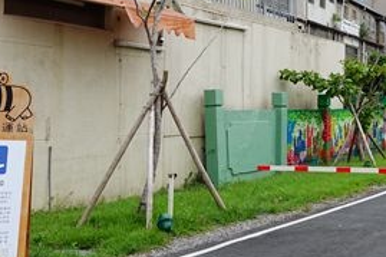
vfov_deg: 23.2
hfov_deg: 31.8
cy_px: 81
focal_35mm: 58
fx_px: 621
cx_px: 387
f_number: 4
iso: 125
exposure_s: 1/250
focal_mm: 8.8
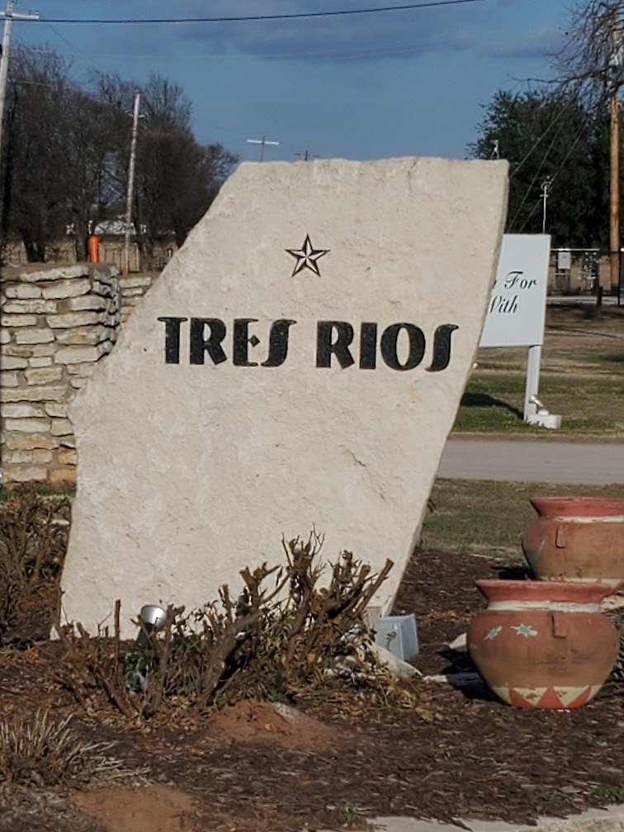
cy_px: 416
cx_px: 312
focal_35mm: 26
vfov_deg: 67.3
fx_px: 625
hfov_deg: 53.1
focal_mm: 4.3
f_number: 2.4
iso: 50
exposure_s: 1/4385
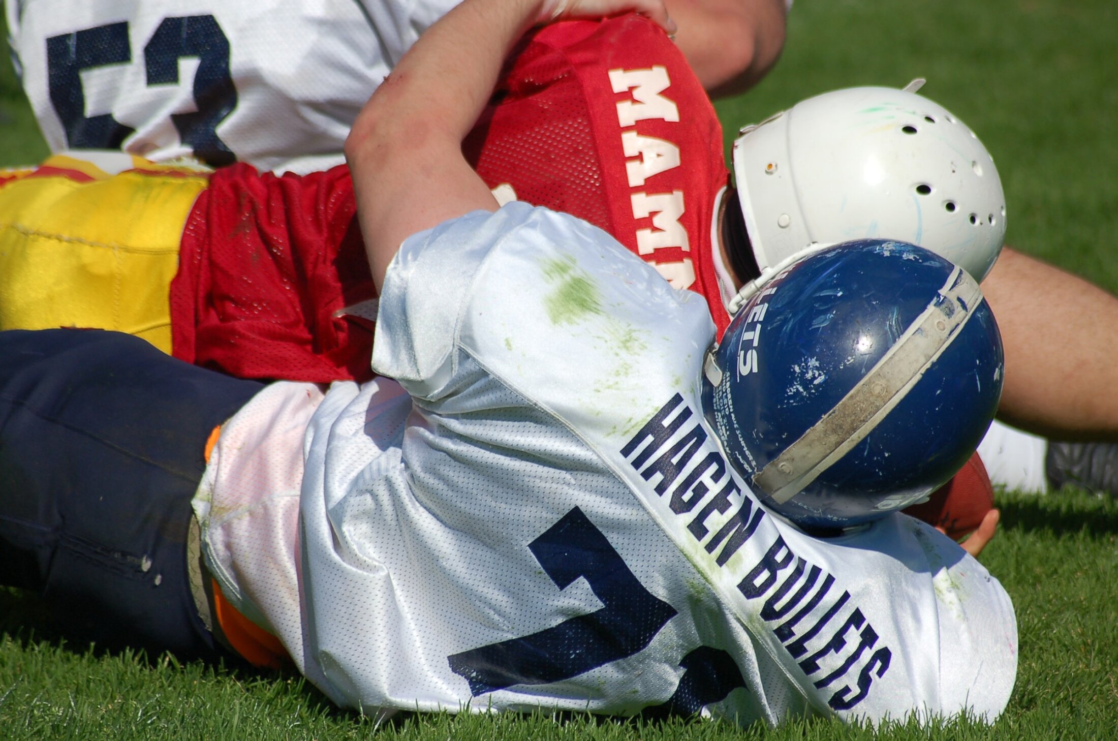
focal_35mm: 330
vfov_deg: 4.1
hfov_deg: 6.3
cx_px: 559
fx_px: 10229
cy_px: 370
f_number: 7.1
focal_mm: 220
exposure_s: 1/1600
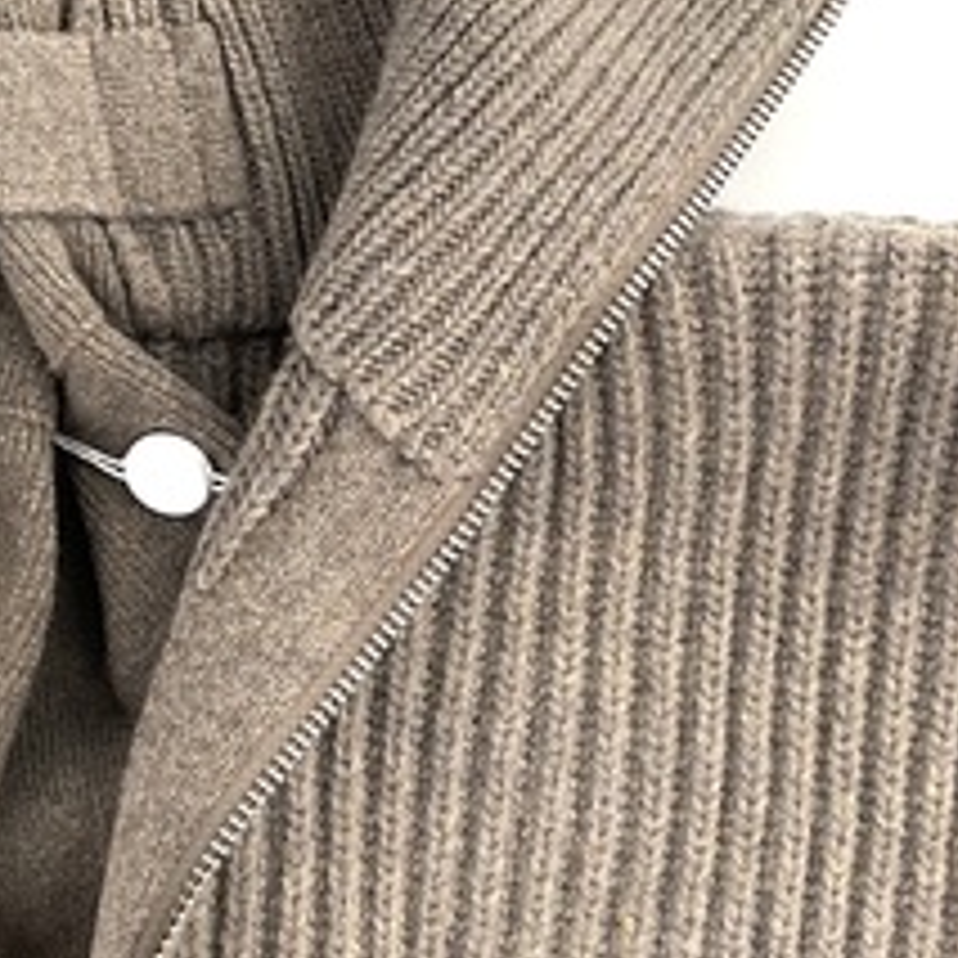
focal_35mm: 77
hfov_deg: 22.5
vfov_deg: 22.5
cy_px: 481
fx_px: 2411
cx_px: 522
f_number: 1.8
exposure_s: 1/120
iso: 32
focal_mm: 3
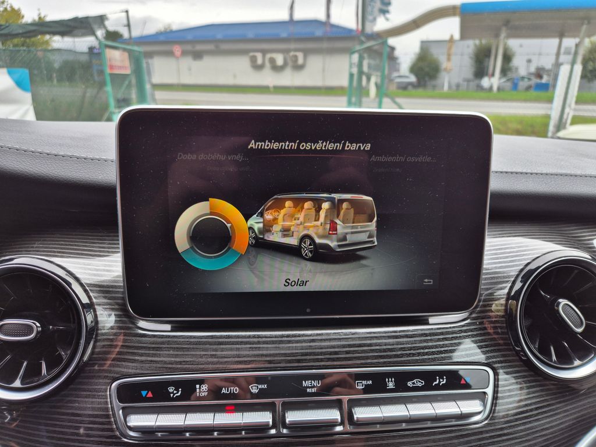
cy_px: 224
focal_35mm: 23
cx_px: 298
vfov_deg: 58.9
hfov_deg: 73.9
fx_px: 396
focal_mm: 5.4
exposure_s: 1/289
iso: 25
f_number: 1.8
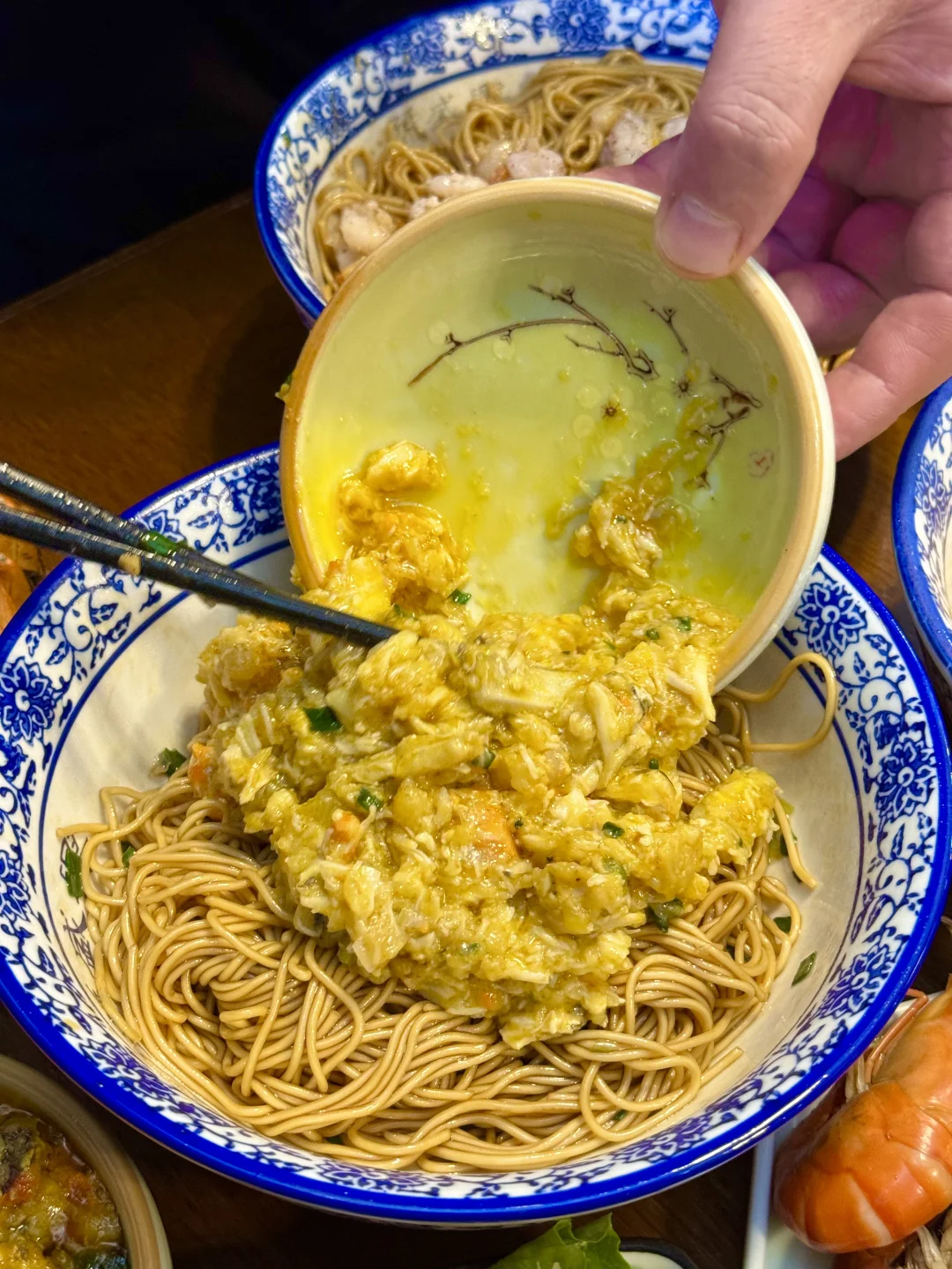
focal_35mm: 48
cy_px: 634
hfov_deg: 30.3
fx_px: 1760
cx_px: 476
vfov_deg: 39.7
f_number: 1.78
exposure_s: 1/50
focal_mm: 6.86
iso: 250
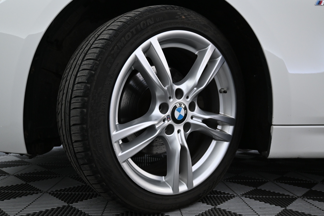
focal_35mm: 29
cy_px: 108
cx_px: 162
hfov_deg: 63.2
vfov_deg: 44.6
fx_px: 263
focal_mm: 19.5
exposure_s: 1/30
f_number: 3.8
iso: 900
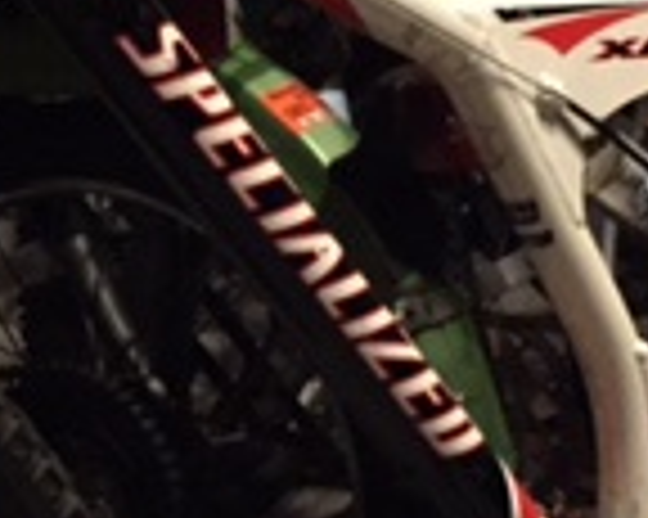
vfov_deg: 12.2
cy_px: 342
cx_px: 76
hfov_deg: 15.1
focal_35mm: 126
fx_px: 2415
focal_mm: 4.15
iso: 500
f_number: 2.2
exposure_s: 1/15
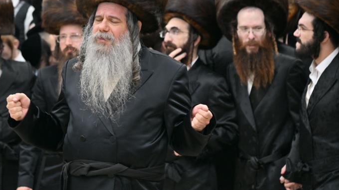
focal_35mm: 189
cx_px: 120
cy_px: 81
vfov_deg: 6.4
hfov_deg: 11.4
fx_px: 1699
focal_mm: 120
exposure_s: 1/200
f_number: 4
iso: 400
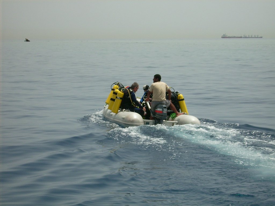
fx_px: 818
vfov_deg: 14.4
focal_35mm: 103
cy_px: 103
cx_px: 138
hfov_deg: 19.1
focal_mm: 17.14
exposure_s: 1/250
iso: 50
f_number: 10.1
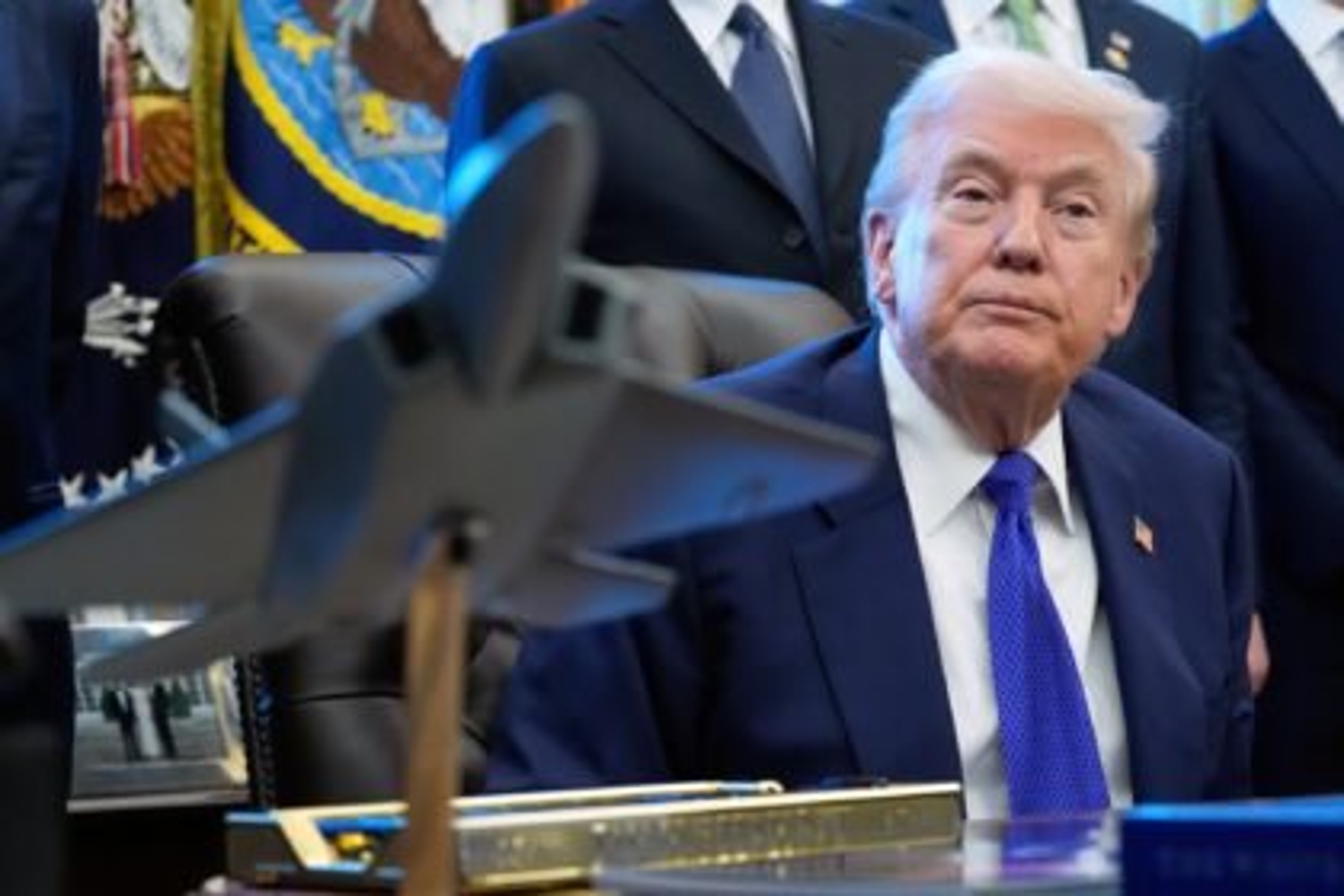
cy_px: 448
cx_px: 672
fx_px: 3472
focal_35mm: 93
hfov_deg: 21.9
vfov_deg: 14.7
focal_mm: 93
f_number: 7.1
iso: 6400
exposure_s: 1/50
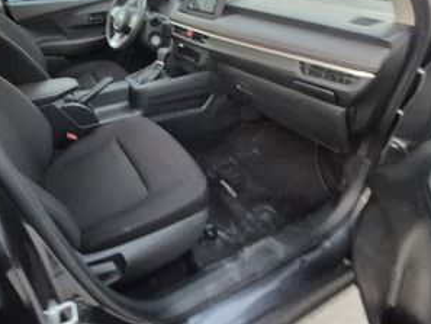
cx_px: 131
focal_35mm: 20
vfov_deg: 64.5
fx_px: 249
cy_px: 111
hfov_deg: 78.1
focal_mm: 1.74
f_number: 2.2
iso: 1250
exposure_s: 1/40
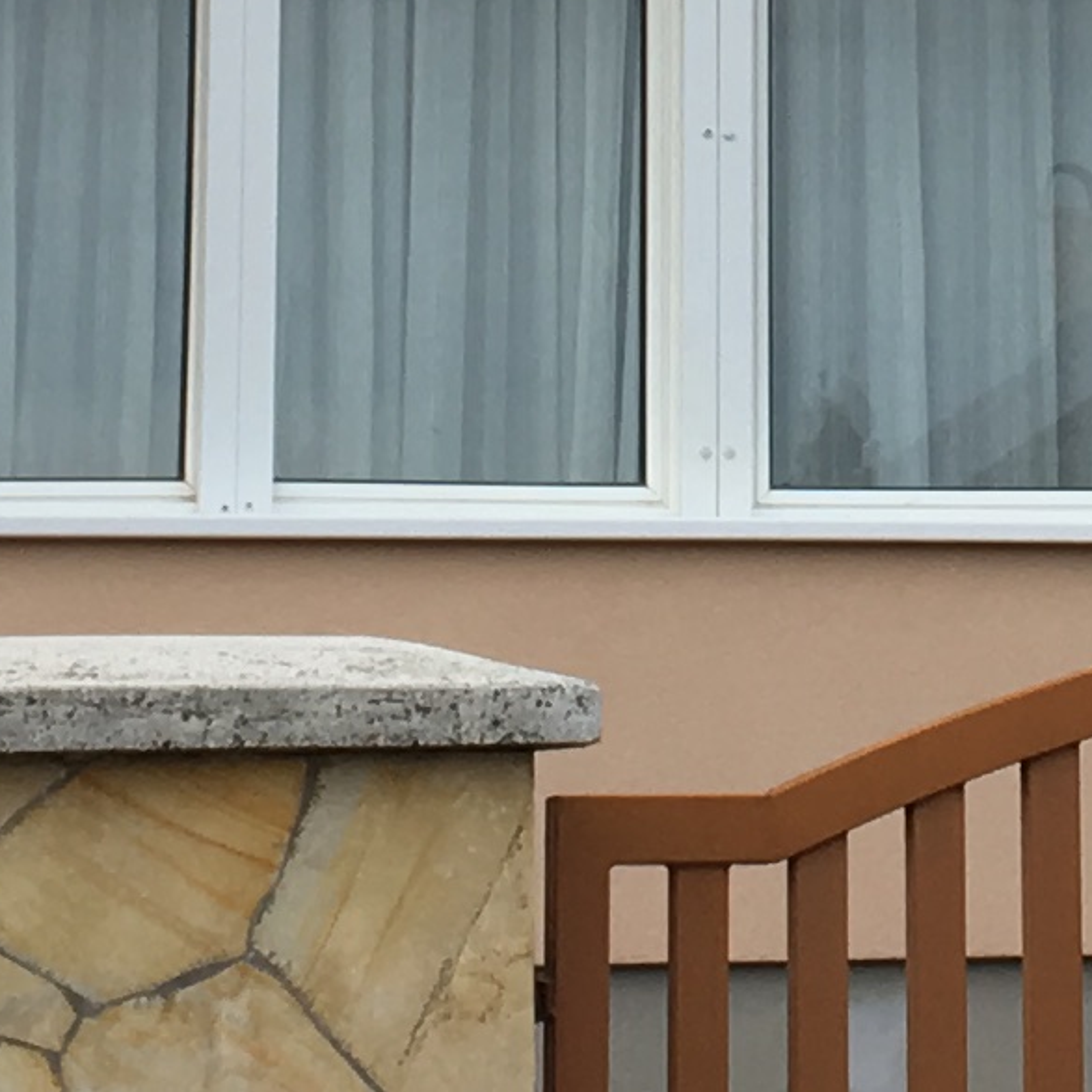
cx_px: 1133
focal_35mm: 176
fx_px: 6282
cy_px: -378
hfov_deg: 9.9
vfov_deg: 9.7
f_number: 2.2
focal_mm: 4.15
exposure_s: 1/100
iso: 25
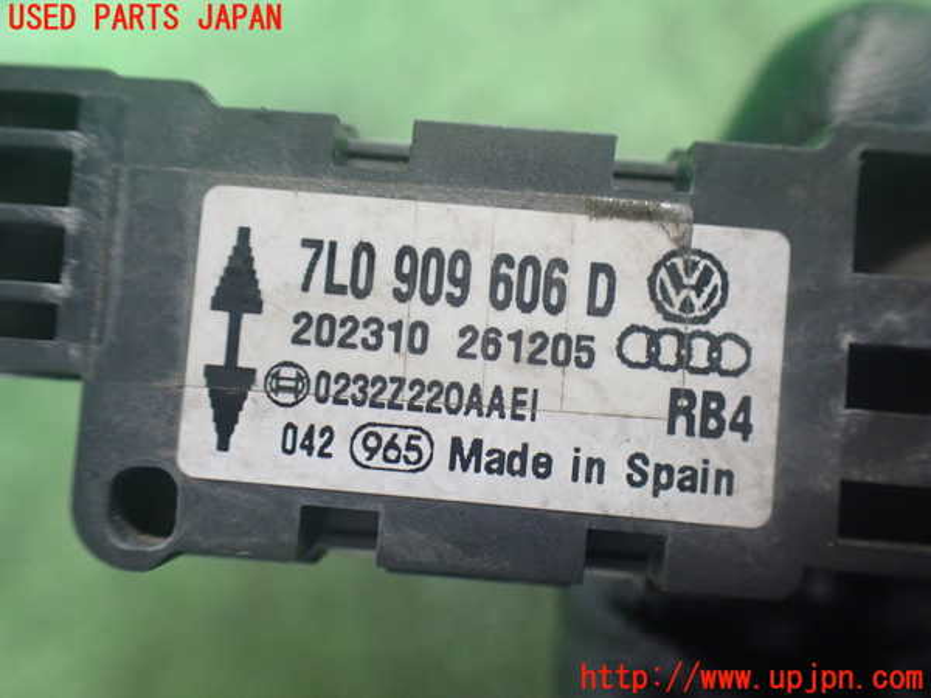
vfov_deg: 46.8
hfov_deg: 60.0
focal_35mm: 30
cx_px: 466
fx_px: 807
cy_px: 349
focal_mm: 5.4
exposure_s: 1/80
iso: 800
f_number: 2.3
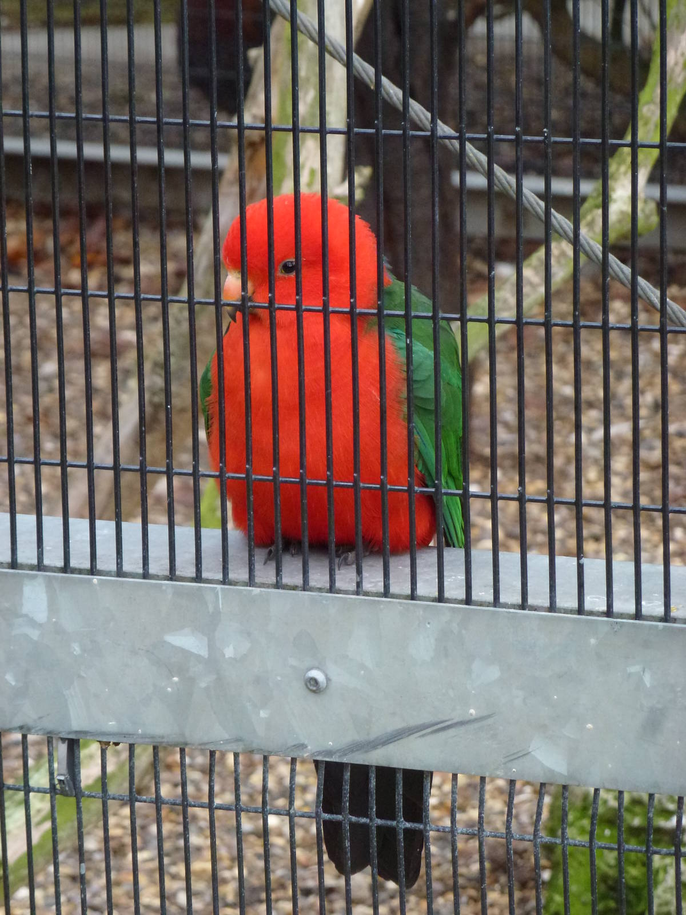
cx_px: 343
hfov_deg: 6.9
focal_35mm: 214
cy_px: 458
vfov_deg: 9.2
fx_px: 5655
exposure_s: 1/80
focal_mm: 38.3
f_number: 5.5
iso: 400
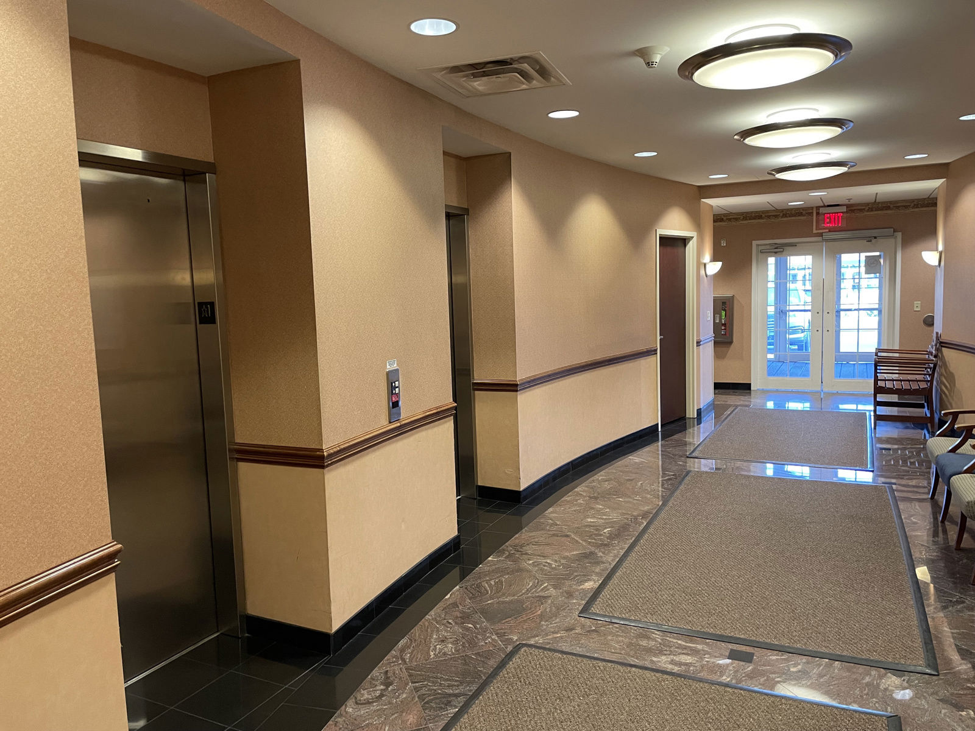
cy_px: 366
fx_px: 732
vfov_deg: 53.1
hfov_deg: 67.3
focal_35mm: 26
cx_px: 488
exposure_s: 1/60
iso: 200
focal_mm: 4.2
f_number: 1.6
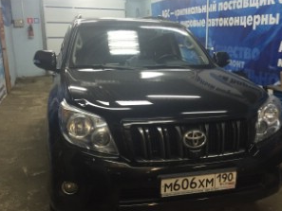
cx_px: 156
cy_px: 103
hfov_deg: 47.8
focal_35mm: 39
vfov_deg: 36.8
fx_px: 318
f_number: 2.2
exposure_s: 1/33
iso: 160
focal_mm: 4.15
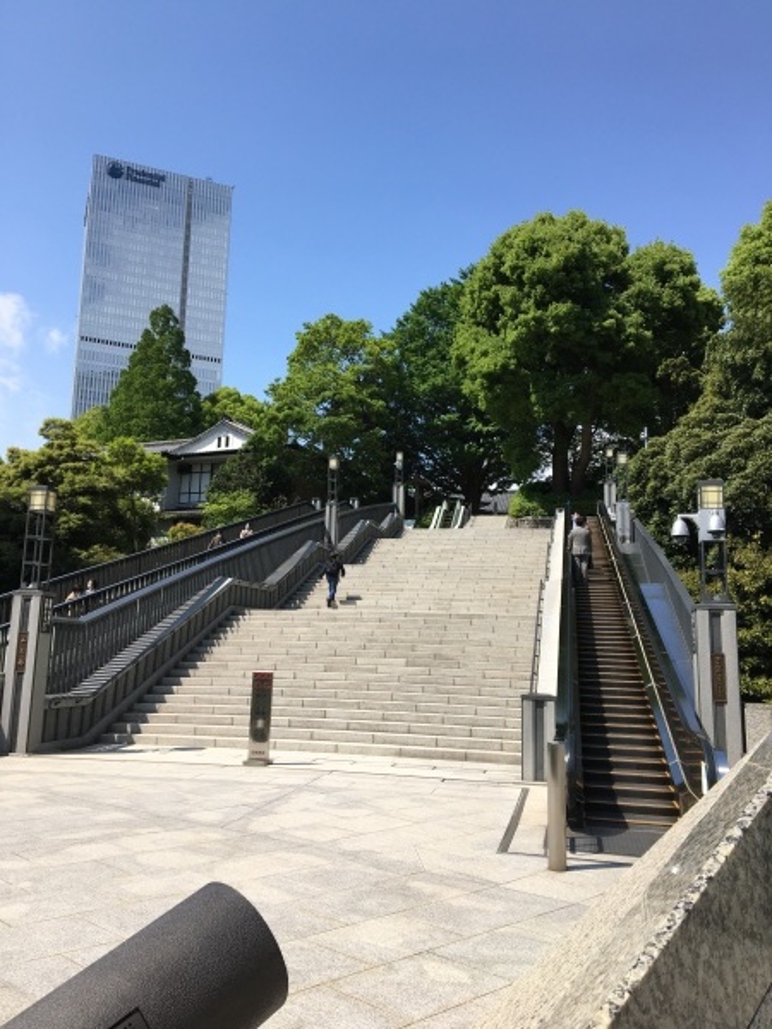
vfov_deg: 61.7
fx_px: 862
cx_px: 386
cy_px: 514
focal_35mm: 29
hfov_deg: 48.2
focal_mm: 4.15
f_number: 2.2
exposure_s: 1/1789
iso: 25
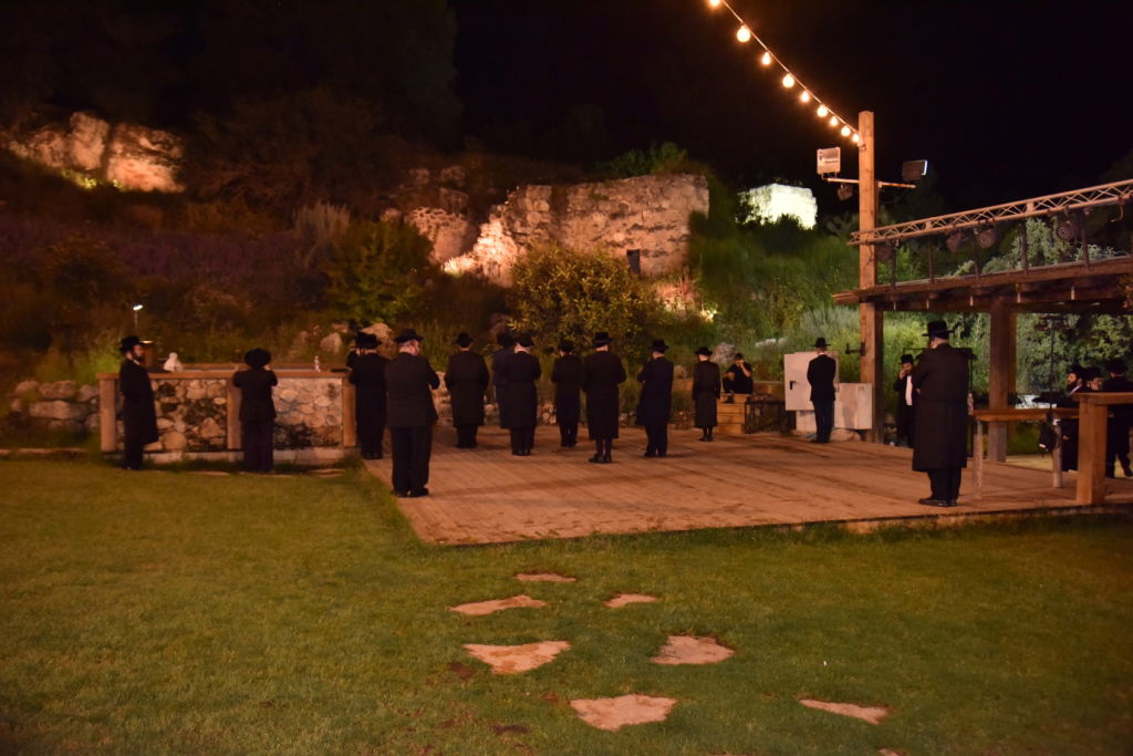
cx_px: 566
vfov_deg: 43.6
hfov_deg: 61.9
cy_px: 378
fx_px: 944
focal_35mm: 30
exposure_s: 1/125
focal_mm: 30
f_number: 4
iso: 2500
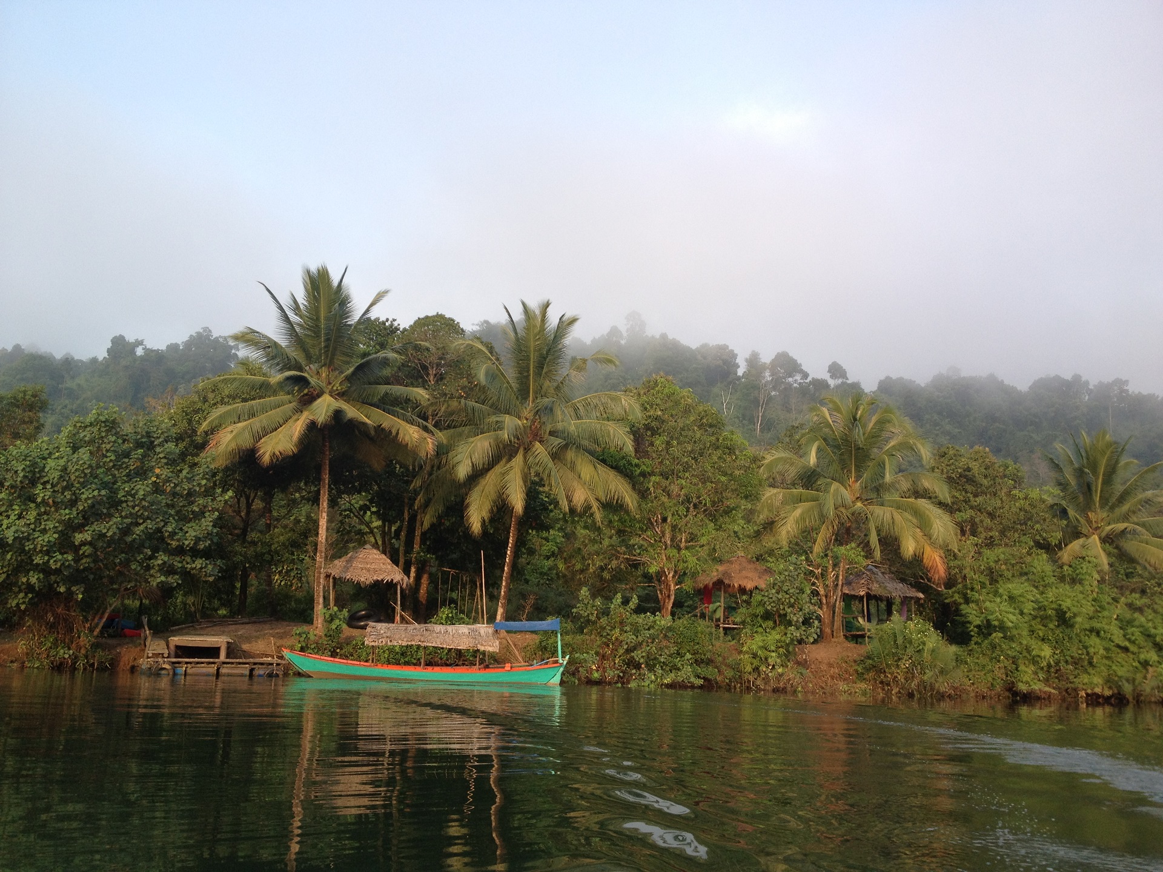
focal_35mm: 35
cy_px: 436
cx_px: 582
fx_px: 1176
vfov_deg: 40.7
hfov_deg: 52.6
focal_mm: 4.28
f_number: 2.4
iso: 64
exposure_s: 1/325
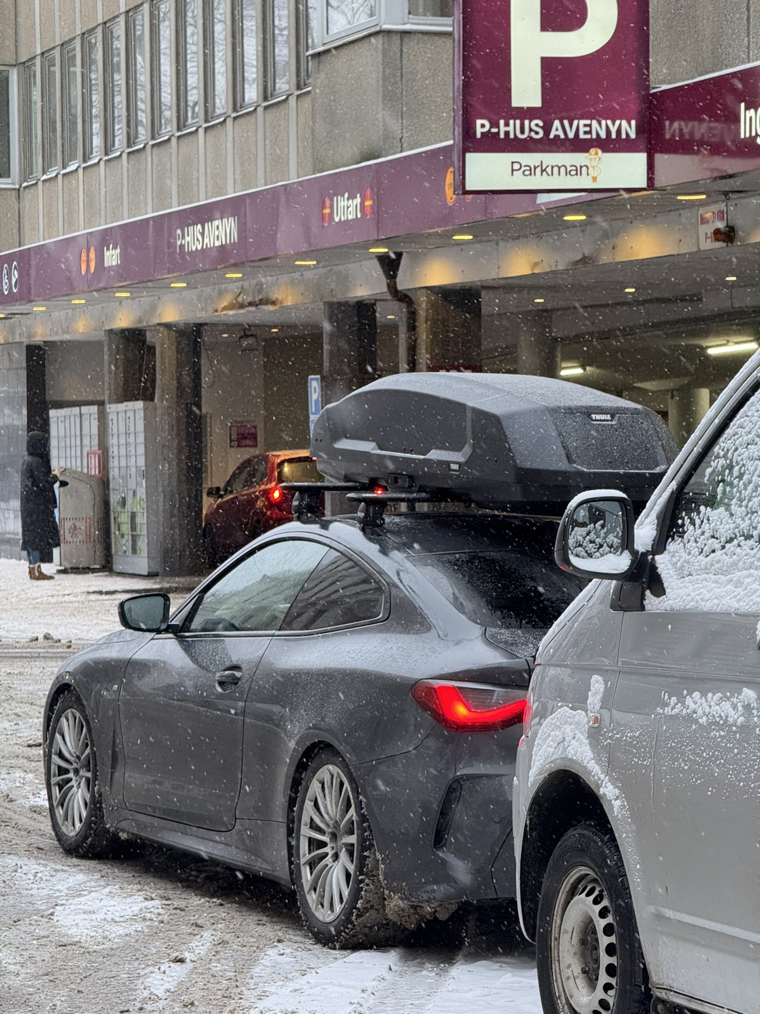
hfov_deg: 12.3
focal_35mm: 120
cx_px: 380
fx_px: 3513
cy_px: 507
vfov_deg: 16.4
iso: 200
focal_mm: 15.66
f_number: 2.8
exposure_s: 1/99
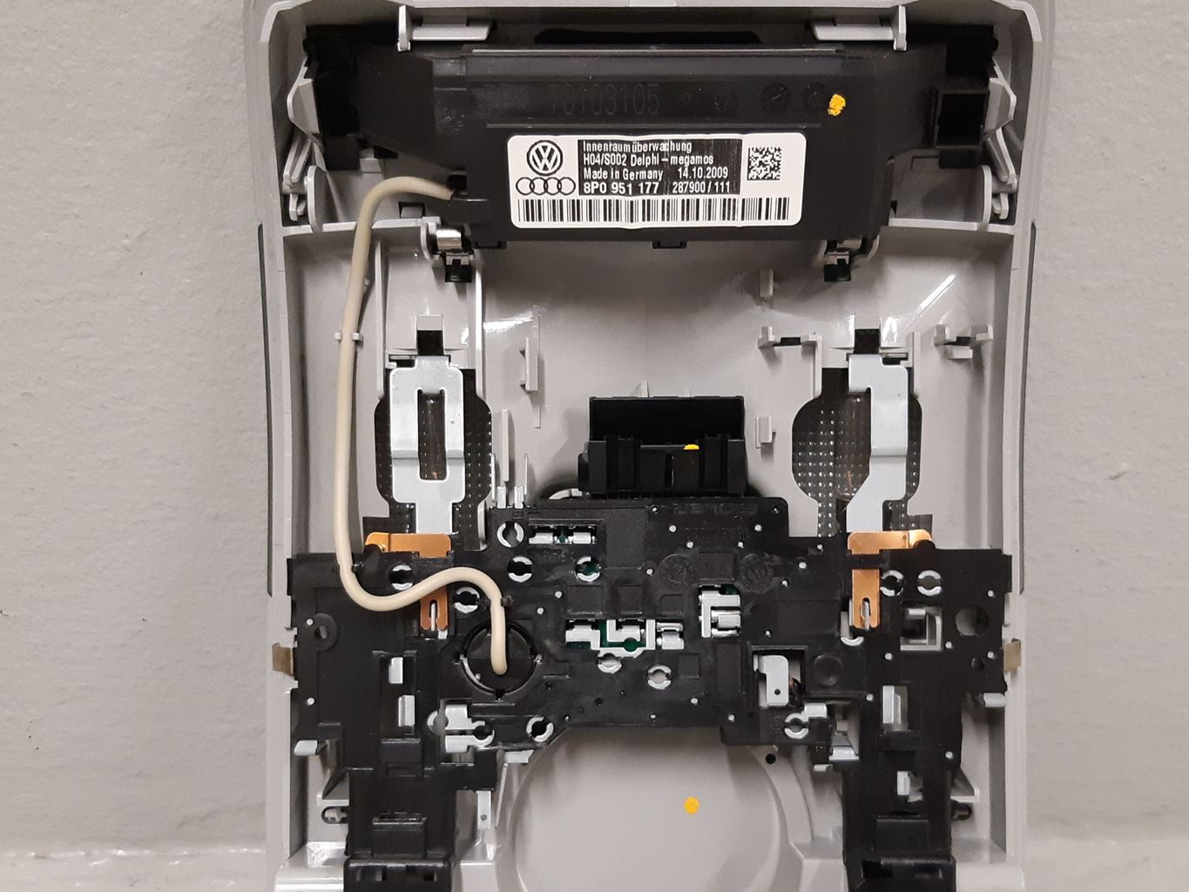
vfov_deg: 36.7
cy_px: 513
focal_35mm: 39
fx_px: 1340
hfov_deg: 47.8
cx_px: 626
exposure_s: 1/50
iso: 250
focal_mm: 3.93
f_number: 1.7
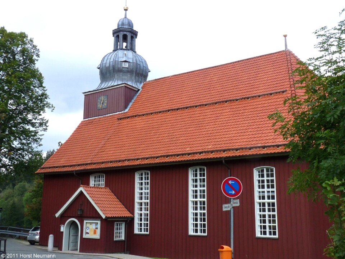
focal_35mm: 40
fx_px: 399
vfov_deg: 36.0
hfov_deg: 46.8
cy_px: 130
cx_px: 172
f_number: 5
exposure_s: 1/200
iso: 100
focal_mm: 4.9
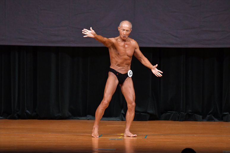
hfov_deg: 7.6
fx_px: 1724
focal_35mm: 270
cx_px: 115
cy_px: 76
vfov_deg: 5.1
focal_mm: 180
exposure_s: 1/400
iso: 5000
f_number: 5.6
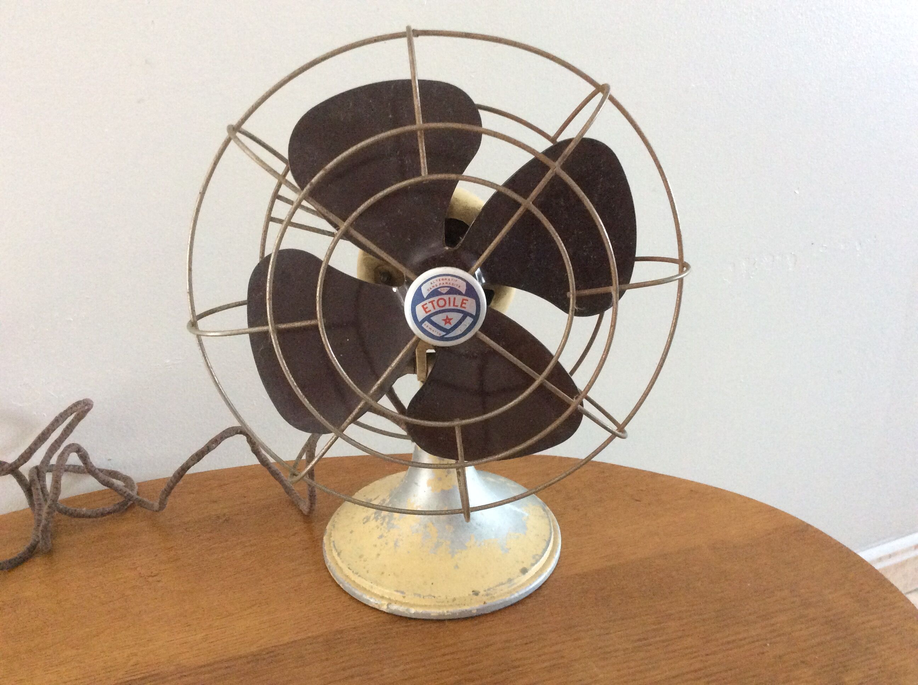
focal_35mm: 32
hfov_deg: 56.9
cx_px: 459
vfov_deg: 44.1
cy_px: 342
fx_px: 847
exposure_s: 1/17
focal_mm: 3.3
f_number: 2.4
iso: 320
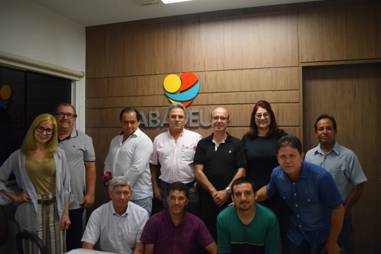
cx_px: 190
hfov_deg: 61.9
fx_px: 317
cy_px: 127
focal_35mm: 30
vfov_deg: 43.6
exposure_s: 1/320
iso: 3200
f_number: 3.8
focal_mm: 20
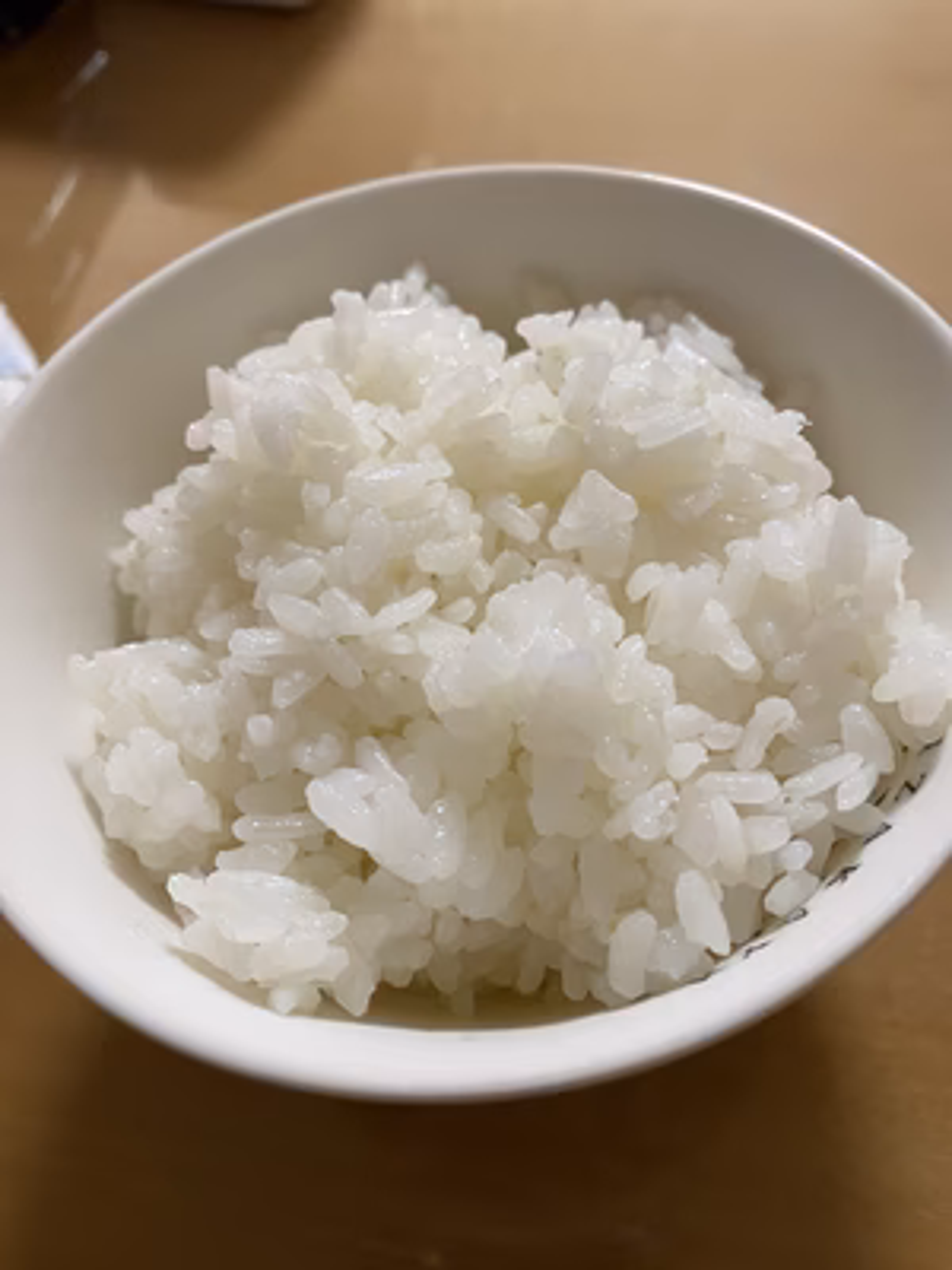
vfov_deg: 69.4
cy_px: 635
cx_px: 476
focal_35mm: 25
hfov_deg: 54.9
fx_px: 917
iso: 125
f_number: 1.8
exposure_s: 1/50
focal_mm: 4.25
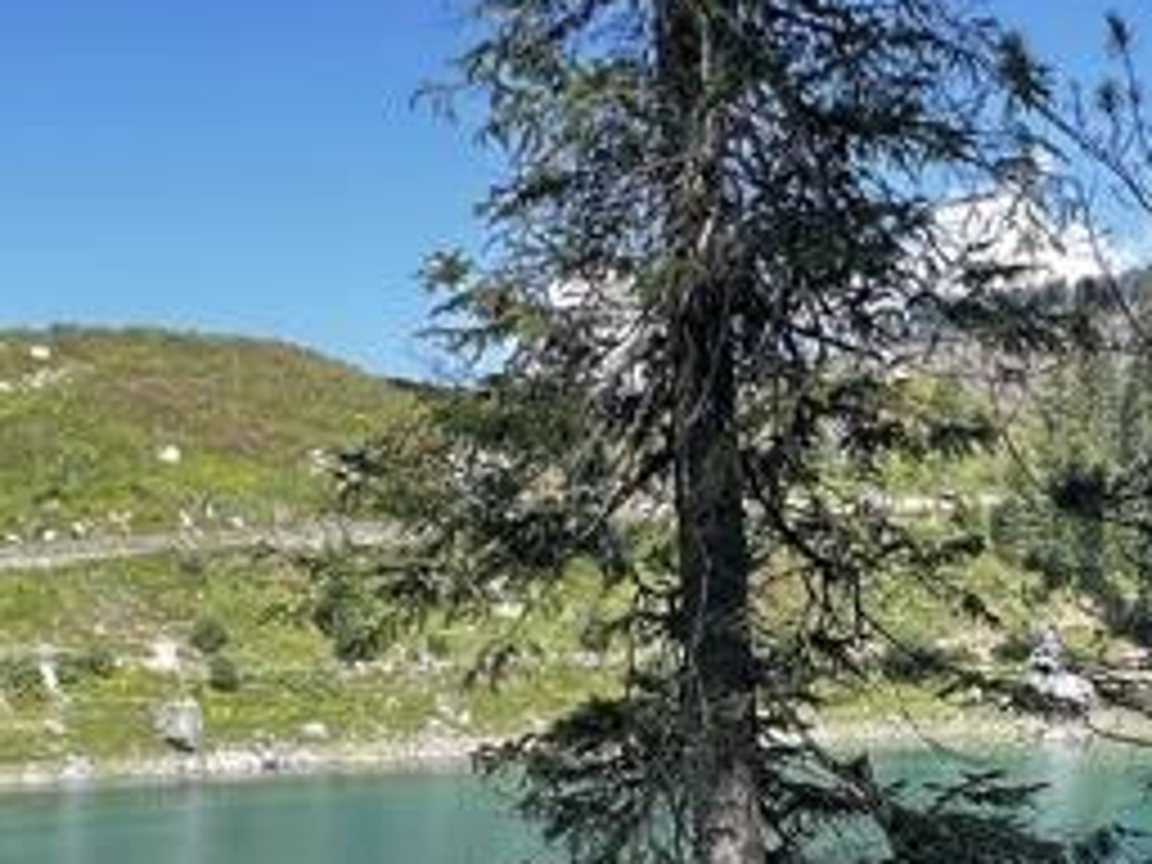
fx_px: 1731
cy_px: 1098
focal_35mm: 52
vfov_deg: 24.7
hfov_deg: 36.6
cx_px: 706
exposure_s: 1/447
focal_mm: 1.57
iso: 32
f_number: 1.8
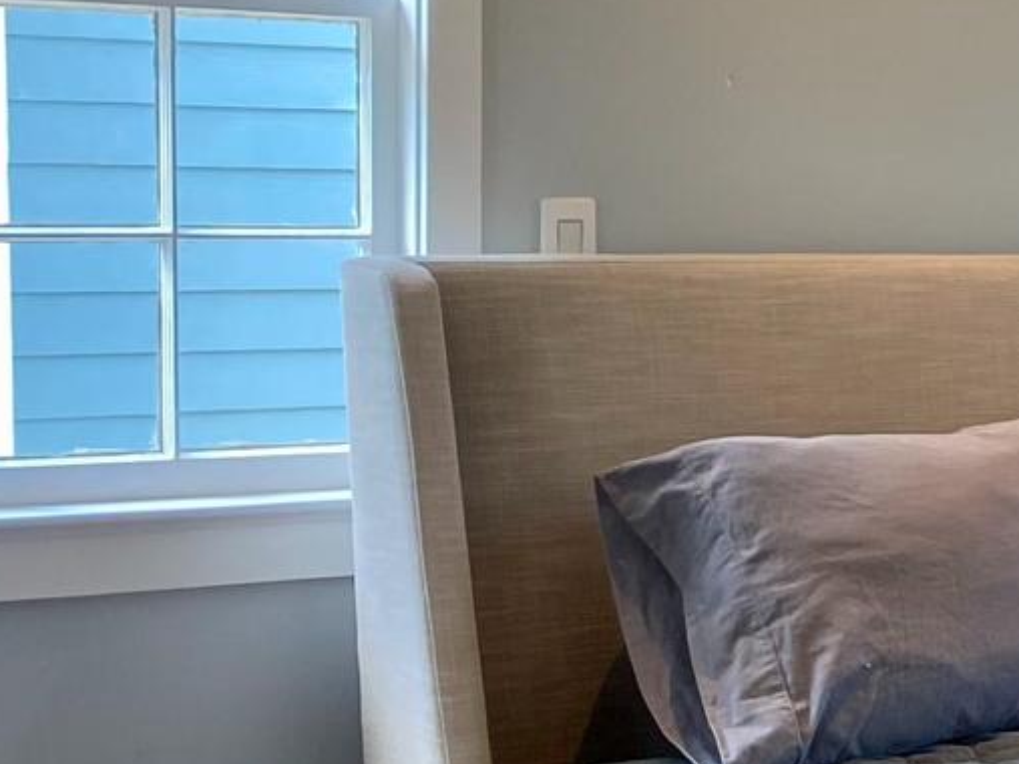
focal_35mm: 105
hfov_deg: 16.9
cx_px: 1532
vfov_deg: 14.0
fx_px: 3090
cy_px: 565
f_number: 1.8
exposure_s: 1/120
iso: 100
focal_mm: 4.25
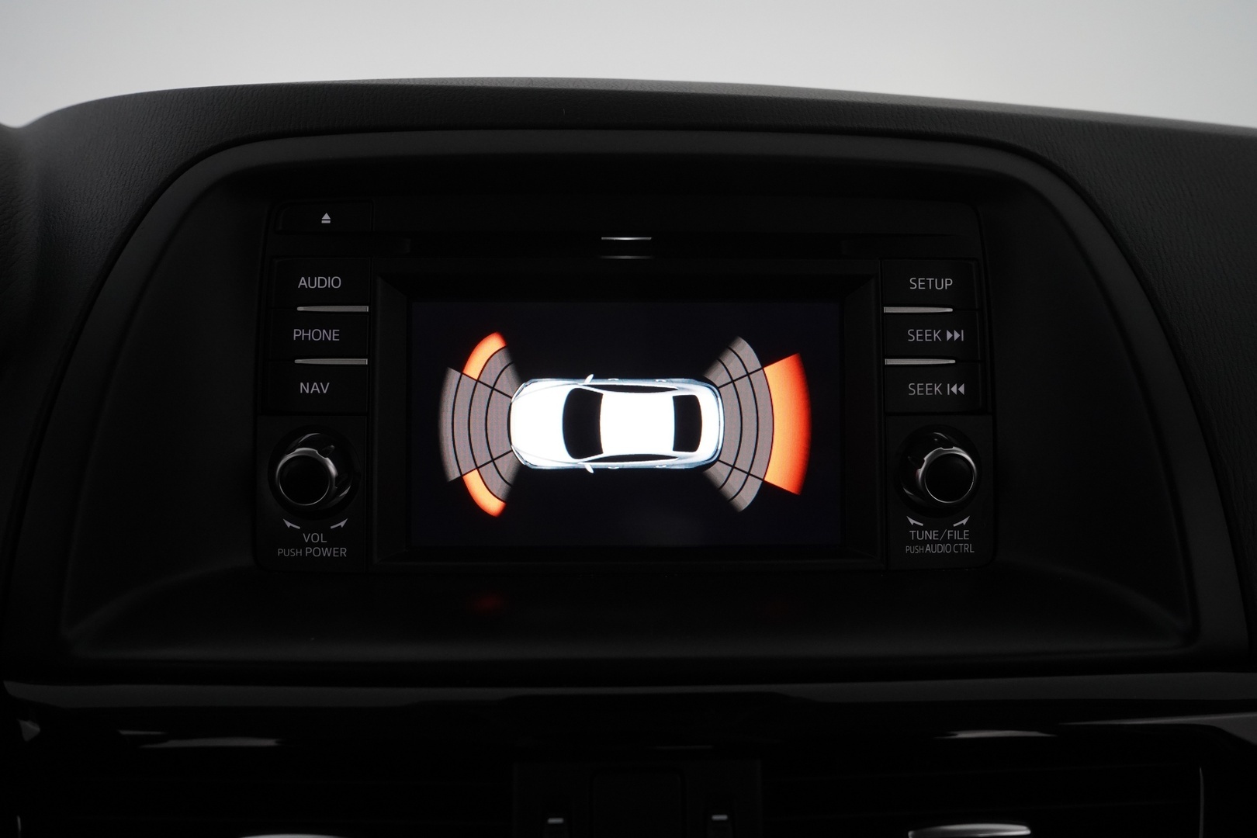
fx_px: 978
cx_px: 628
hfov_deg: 65.5
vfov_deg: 46.4
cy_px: 419
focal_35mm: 28
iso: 4000
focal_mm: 28
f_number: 7.1
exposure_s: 1/60
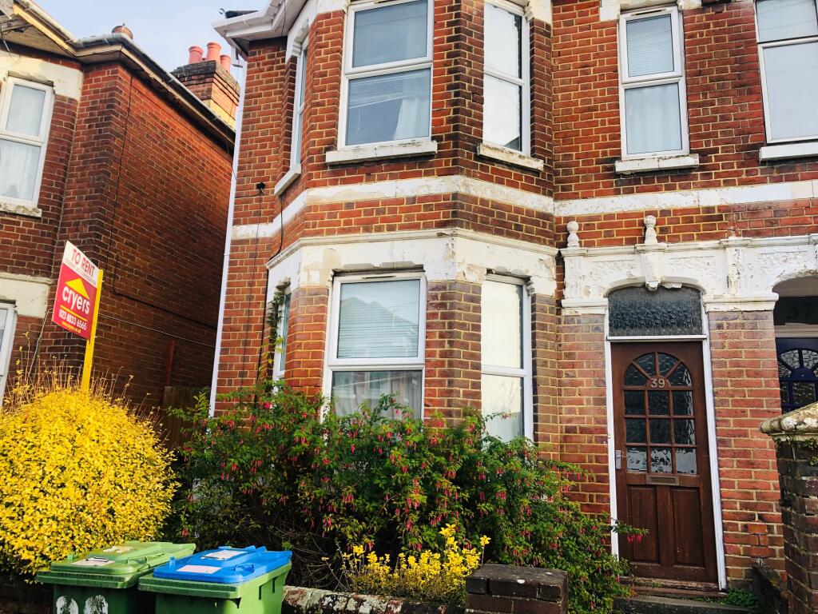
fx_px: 662
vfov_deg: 49.7
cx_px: 409
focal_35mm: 28
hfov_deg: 63.4
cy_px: 307
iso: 20
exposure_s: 1/363
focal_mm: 3.99
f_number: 1.8
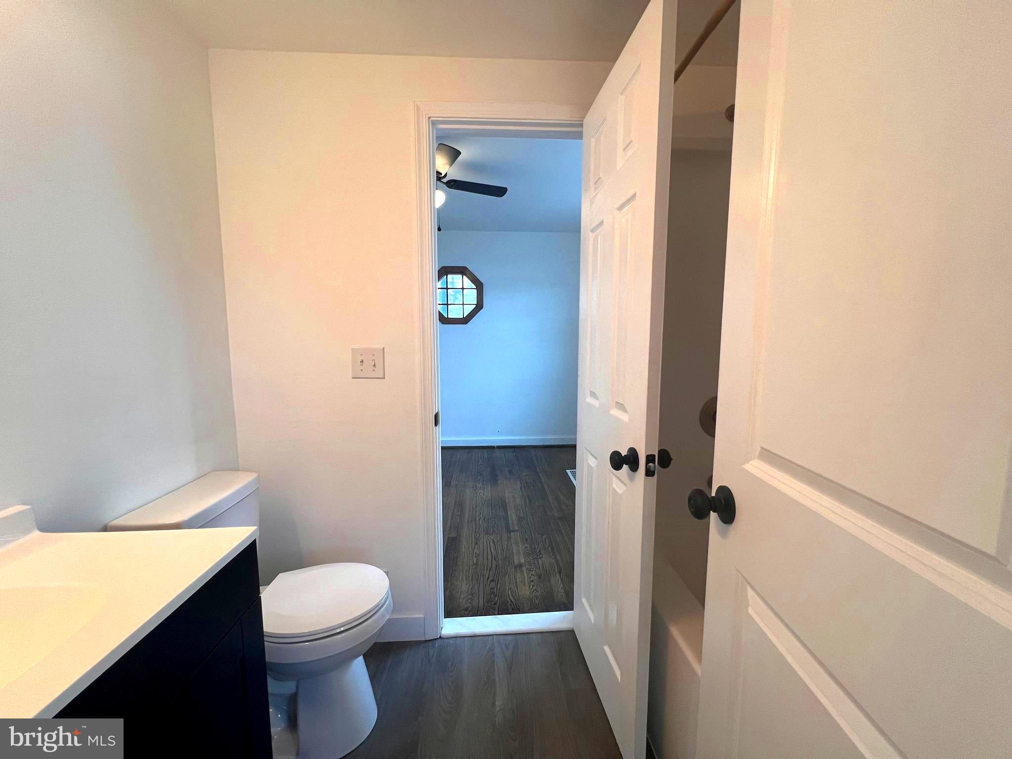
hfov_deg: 106.2
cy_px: 380
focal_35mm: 13
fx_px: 380
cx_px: 506
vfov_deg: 89.9
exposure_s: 1/120
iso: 125
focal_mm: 1.57
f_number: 1.8
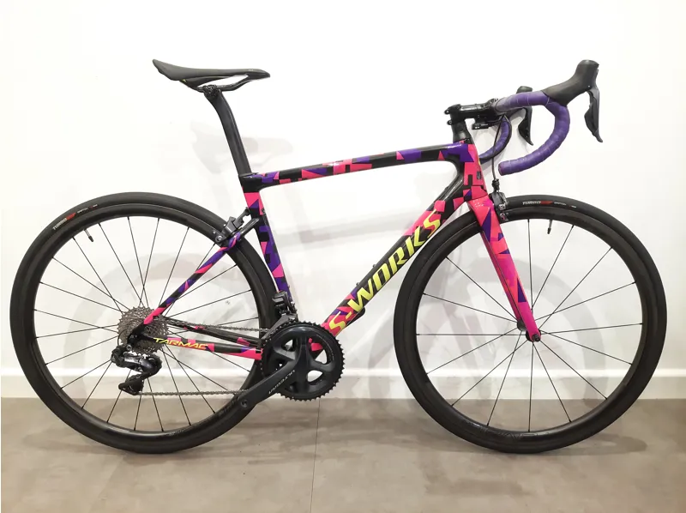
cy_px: 256
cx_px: 343
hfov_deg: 67.4
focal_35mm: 26
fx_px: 515
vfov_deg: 53.0
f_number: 1.7
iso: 125
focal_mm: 3.93
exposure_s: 1/50
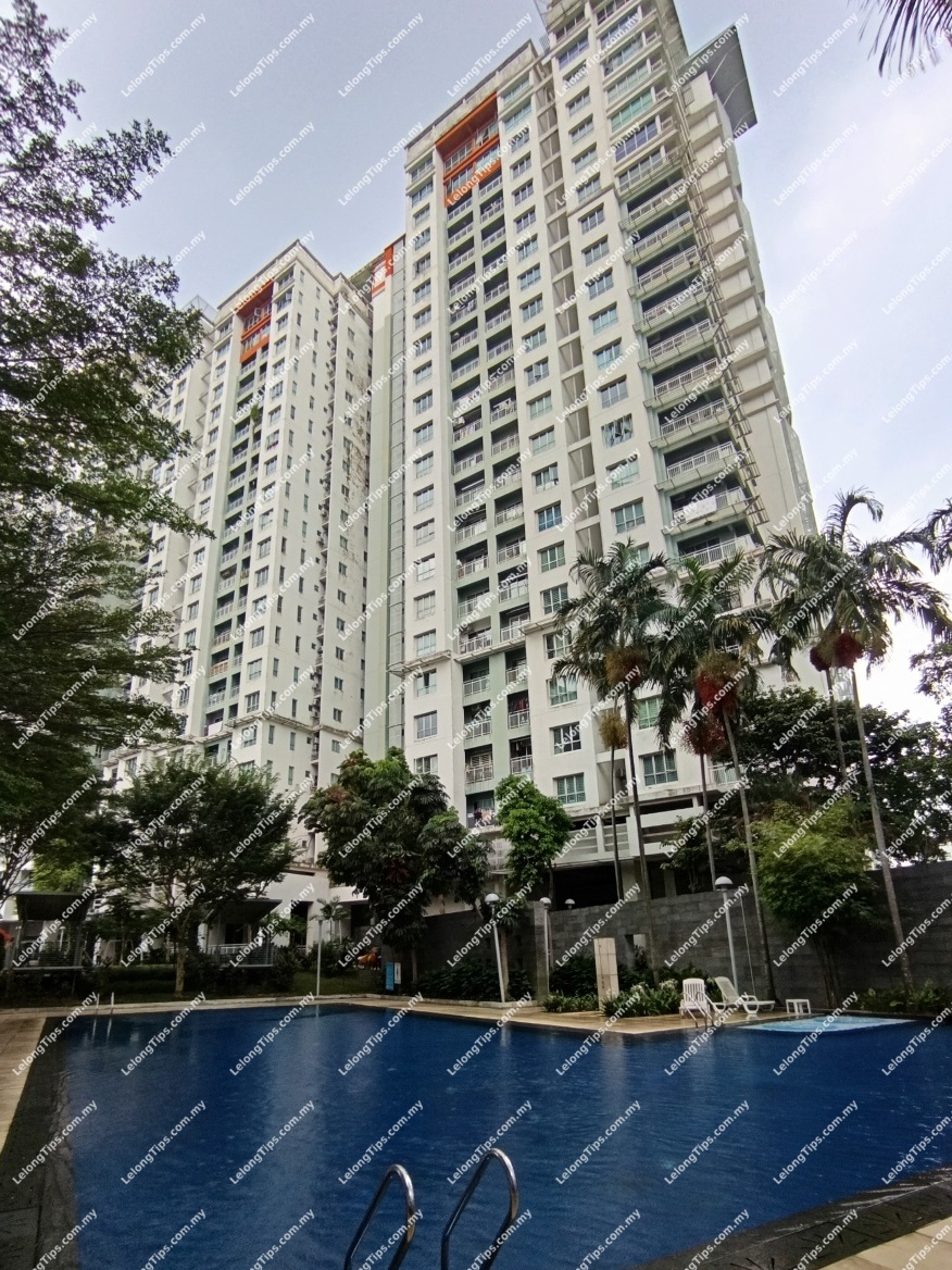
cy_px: 635
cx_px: 476
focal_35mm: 16
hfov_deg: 78.1
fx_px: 587
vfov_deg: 94.5
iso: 50
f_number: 2.2
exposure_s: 1/109
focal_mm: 1.65
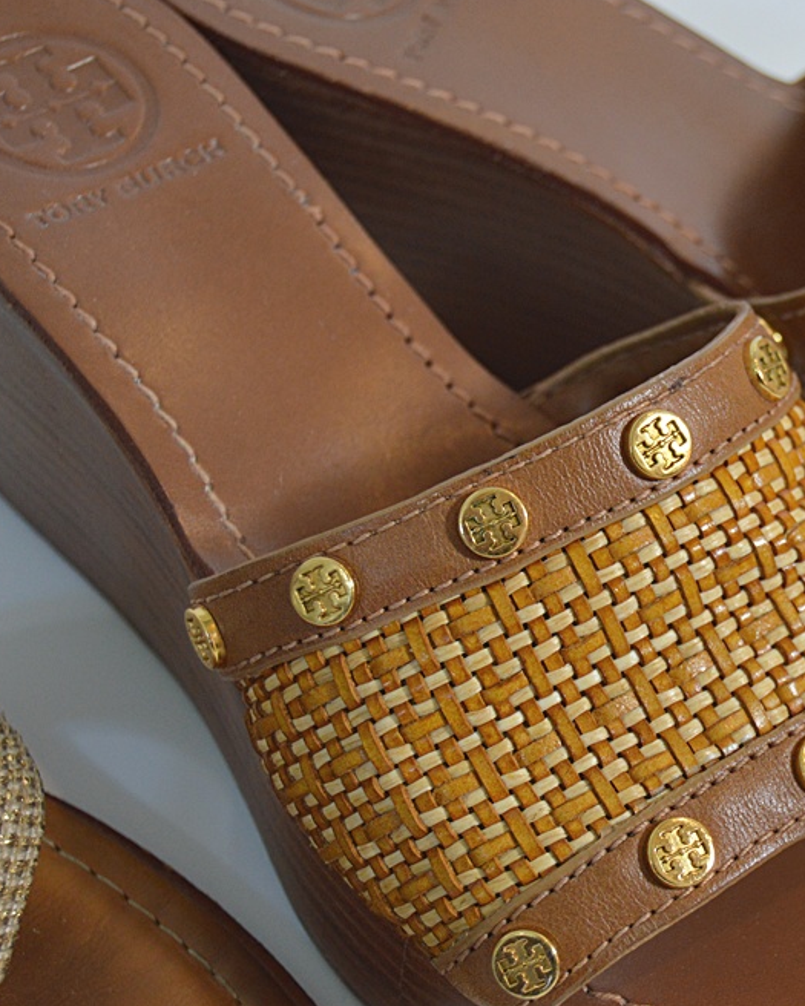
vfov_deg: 21.3
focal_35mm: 90
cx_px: 719
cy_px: 502
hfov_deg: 16.9
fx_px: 2680
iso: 900
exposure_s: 1/60
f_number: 5
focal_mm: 42
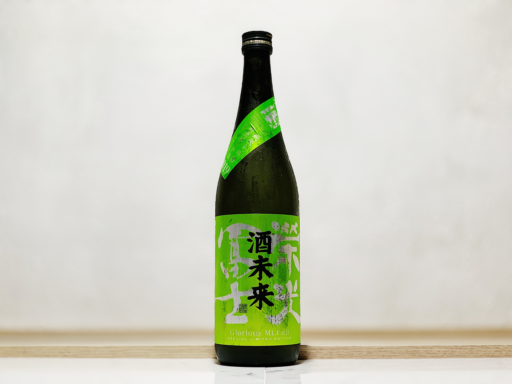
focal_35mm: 52
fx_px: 769
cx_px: 256
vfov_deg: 28.0
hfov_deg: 36.8
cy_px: 192
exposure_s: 1/48
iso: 80
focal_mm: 6
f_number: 2.4
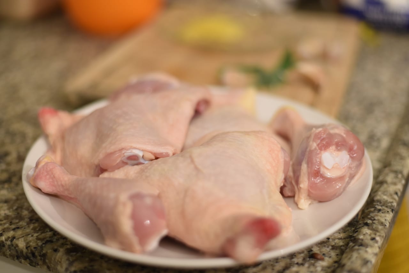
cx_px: 204
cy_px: 136
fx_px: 568
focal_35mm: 50
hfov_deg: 39.6
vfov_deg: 27.0
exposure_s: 1/60
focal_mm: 50
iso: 800
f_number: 2
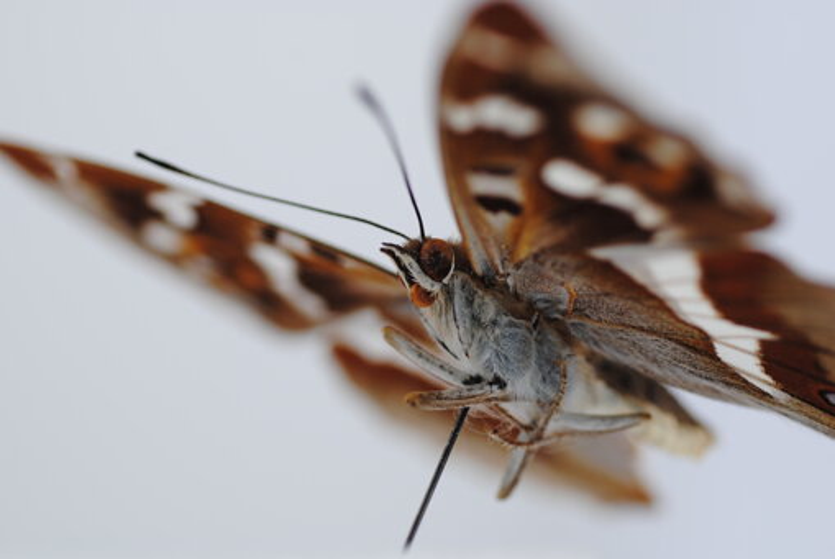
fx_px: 3136
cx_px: 418
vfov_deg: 10.2
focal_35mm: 135
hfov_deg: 15.2
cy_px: 280
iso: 110
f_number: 8
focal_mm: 90
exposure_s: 1/125
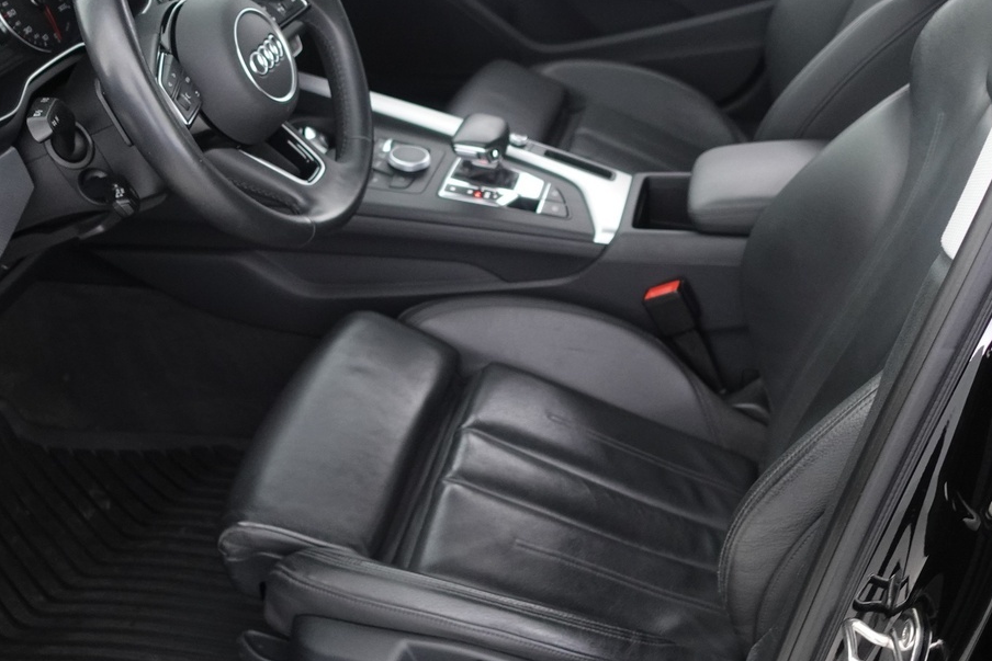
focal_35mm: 43
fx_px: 1185
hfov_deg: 45.3
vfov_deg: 31.2
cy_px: 298
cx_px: 572
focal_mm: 9.4
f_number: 1.8
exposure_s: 1/20
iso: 800
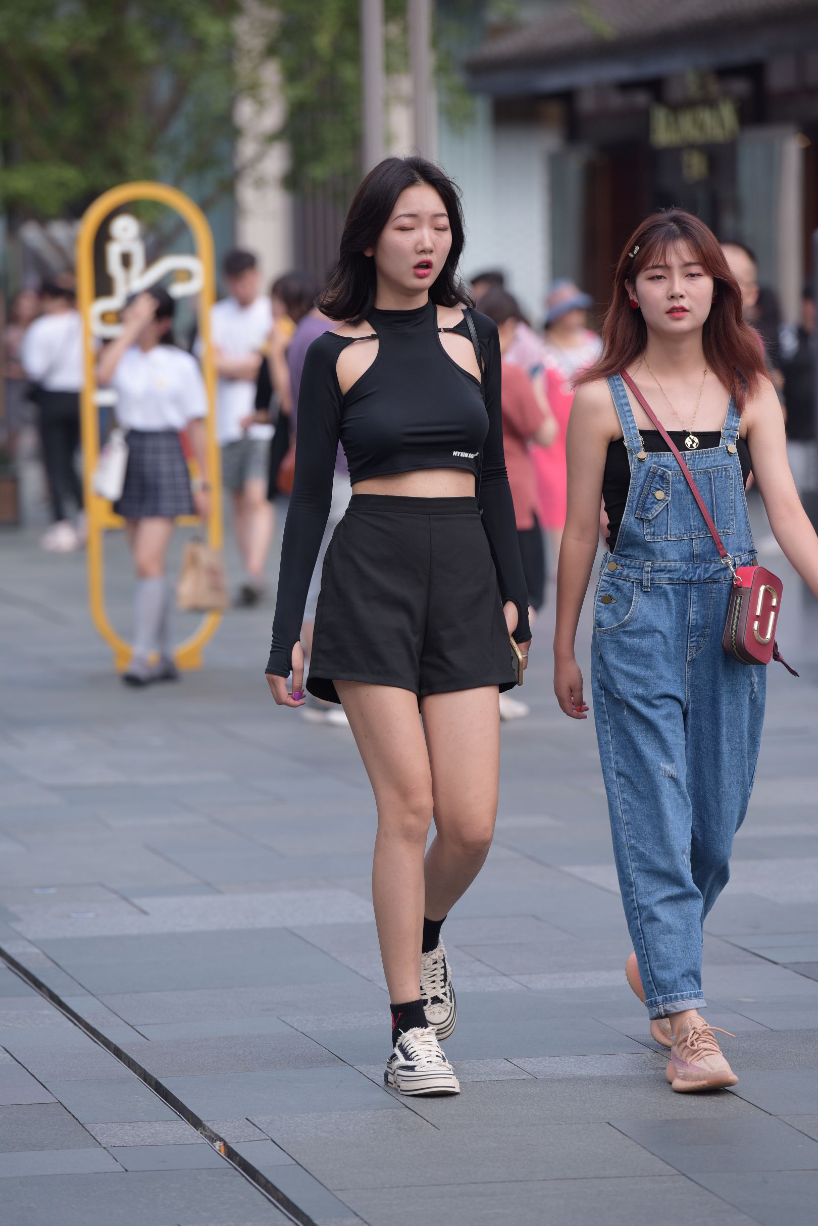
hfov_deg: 7.4
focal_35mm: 185
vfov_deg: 11.1
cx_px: 409
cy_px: 613
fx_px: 6301
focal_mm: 185
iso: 360
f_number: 4
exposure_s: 1/800
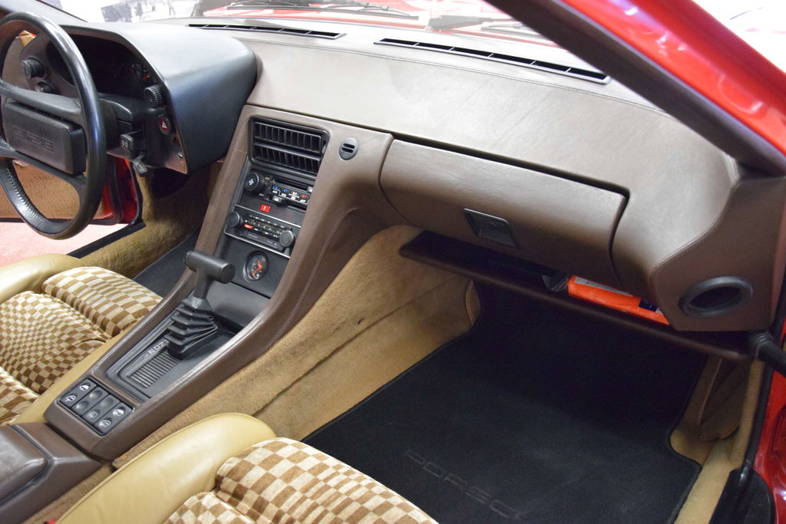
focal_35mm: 32
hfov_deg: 59.5
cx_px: 393
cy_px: 262
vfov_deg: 41.7
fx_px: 688
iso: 6400
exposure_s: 1/50
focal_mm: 21
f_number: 3.8
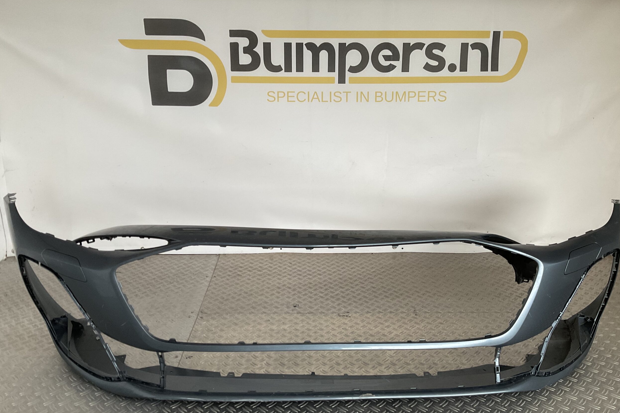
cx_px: 315
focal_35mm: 31
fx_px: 534
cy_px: 220
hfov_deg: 60.3
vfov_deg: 42.3
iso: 64
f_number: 1.8
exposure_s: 1/120
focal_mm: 3
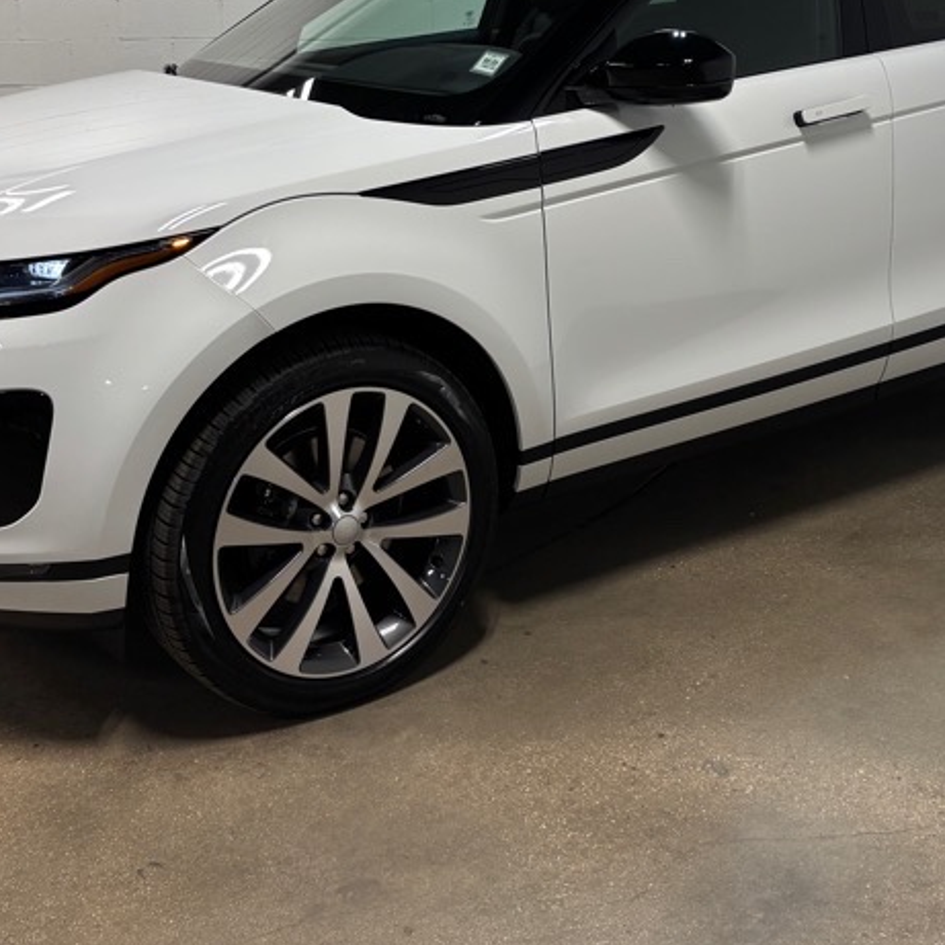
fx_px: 1575
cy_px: 187
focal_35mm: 51
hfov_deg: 33.4
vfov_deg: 32.5
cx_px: 519
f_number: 1.6
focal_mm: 5.96
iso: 50
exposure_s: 1/378
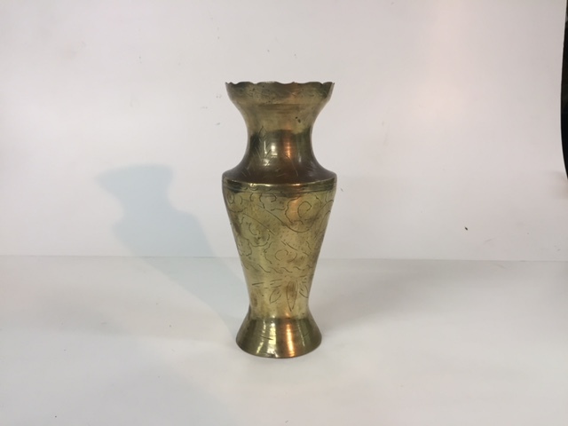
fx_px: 476
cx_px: 284
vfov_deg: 48.2
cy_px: 213
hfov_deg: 61.7
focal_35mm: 29
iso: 32
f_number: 2.2
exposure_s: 1/33
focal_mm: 4.15
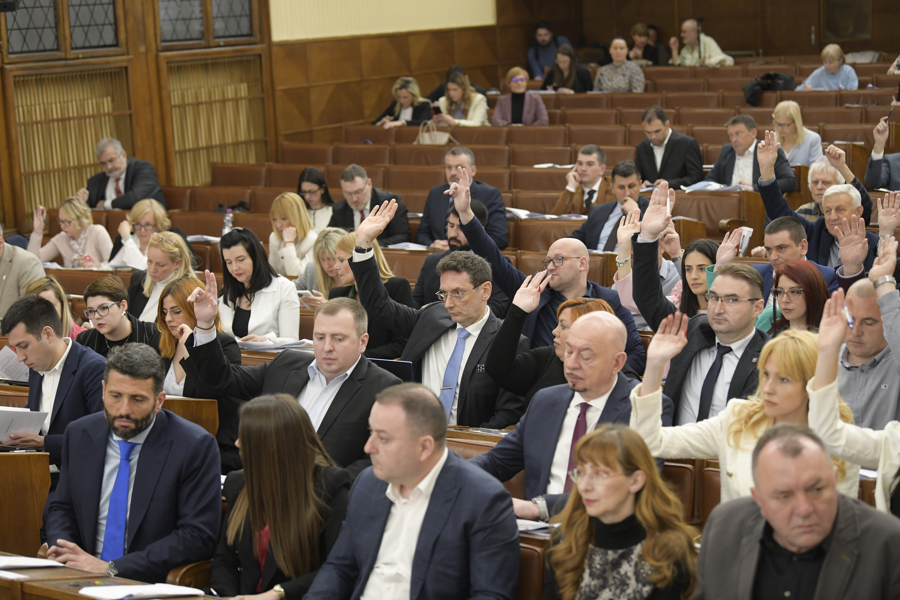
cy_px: 300
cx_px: 450
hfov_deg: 28.8
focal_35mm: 70
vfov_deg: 19.5
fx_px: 1750
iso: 2000
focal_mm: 70
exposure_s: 1/250
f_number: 3.2
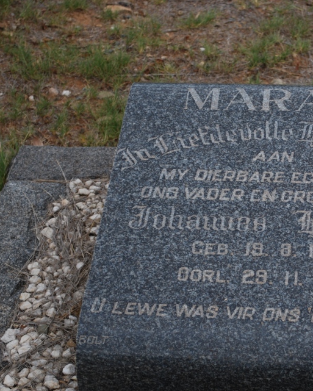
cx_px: 267
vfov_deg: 17.8
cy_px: 203
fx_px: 1250
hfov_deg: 14.2
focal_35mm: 108
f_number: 5.6
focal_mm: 48
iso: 100
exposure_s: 1/125
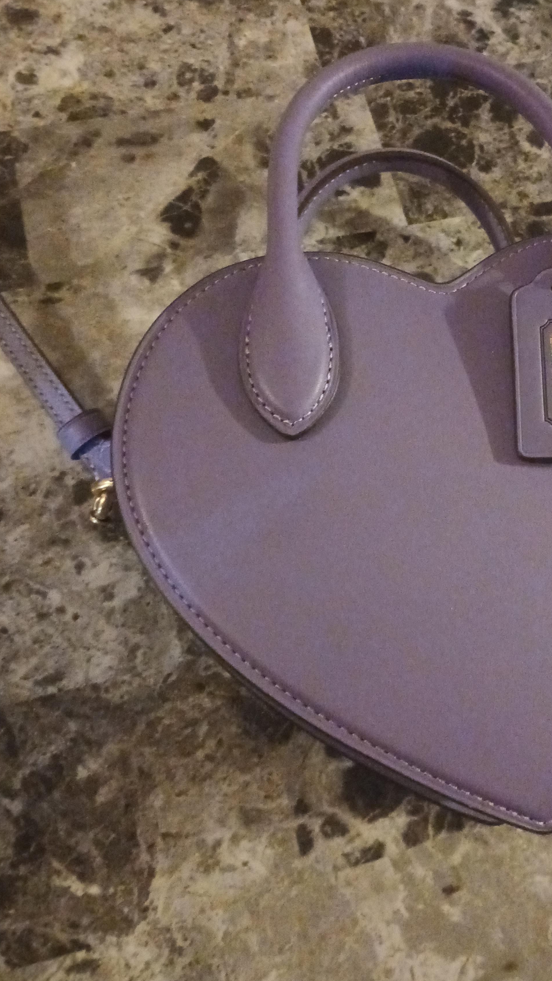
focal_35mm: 34
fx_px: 885
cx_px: 434
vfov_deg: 58.0
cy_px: 483
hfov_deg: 33.7
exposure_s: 1/15
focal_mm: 3.98
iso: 2000
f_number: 1.8
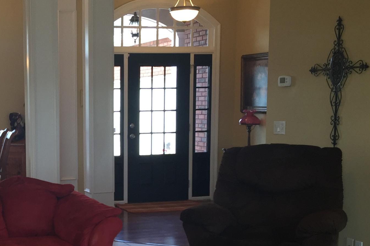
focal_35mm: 67
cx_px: 57
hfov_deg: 29.2
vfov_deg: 20.1
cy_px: 198
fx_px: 688
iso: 50
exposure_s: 1/30
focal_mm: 4.15
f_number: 2.2
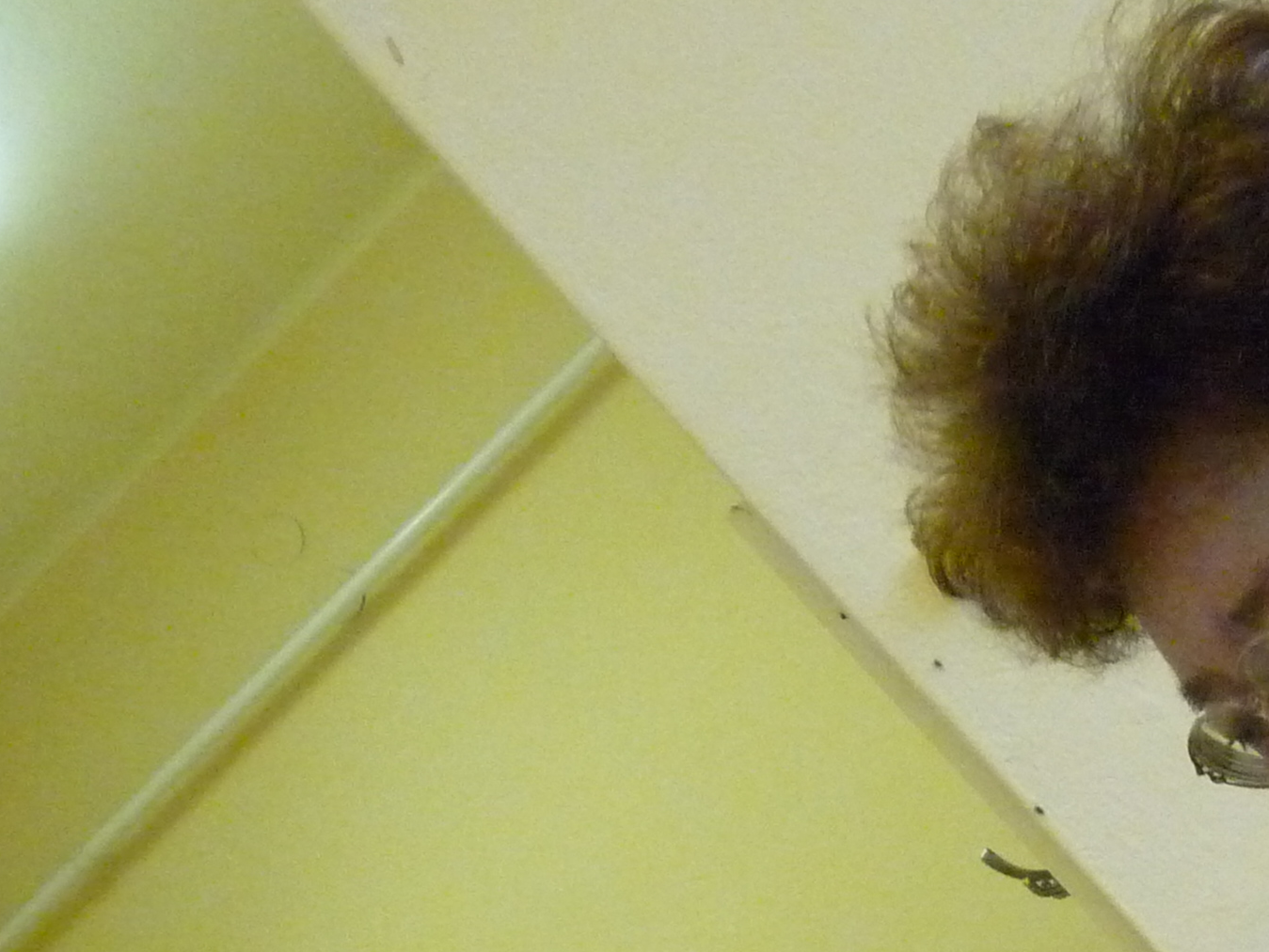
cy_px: 1262
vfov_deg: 18.6
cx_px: 1468
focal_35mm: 73
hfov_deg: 24.5
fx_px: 2676
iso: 800
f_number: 2.8
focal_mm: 4.8
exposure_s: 1/60
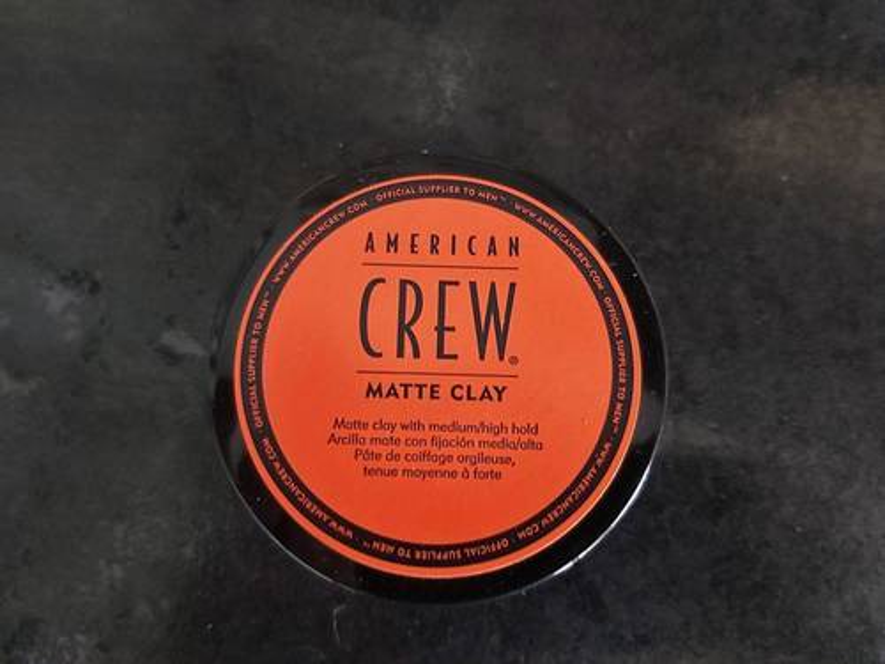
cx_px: 442
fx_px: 665
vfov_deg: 53.1
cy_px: 332
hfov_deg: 67.3
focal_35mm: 26
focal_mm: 3.92
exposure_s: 1/25
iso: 500
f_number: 1.7
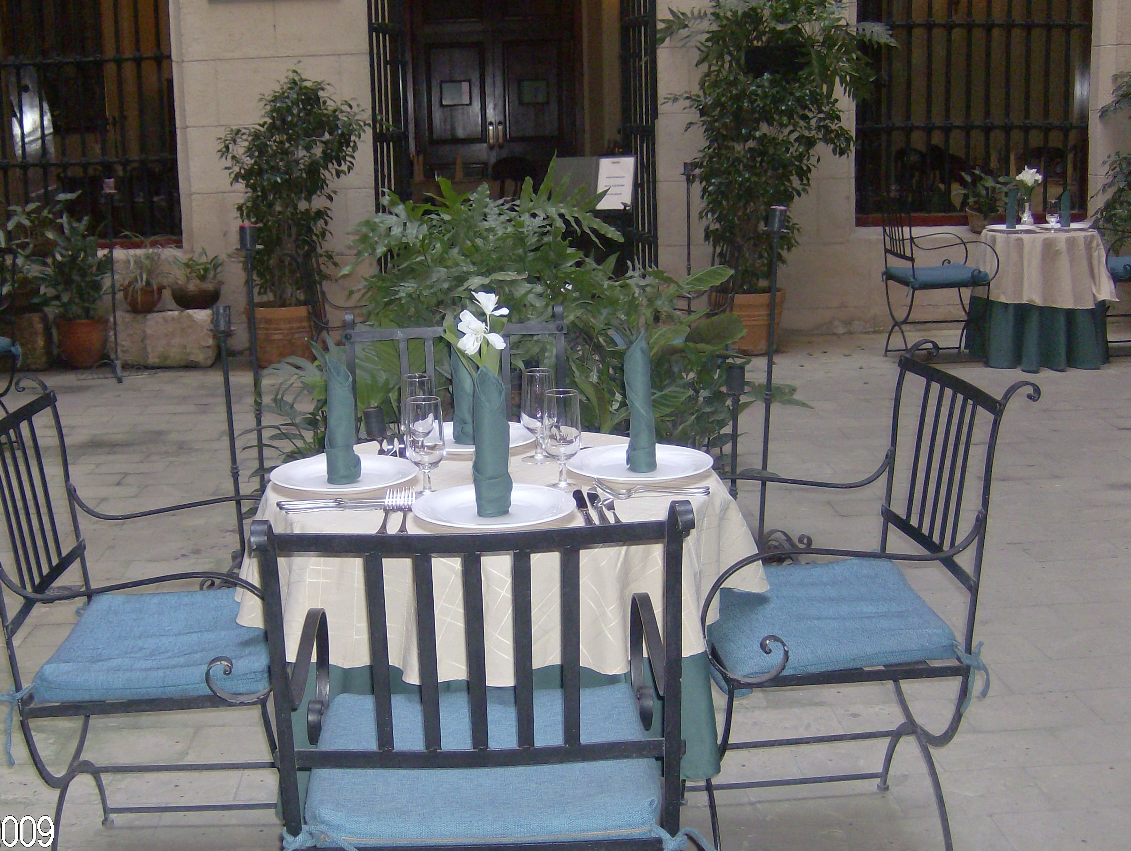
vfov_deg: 33.7
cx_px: 499
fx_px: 1407
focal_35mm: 43
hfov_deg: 43.7
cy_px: 436
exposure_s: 1/60
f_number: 2.8
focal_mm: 6
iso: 200
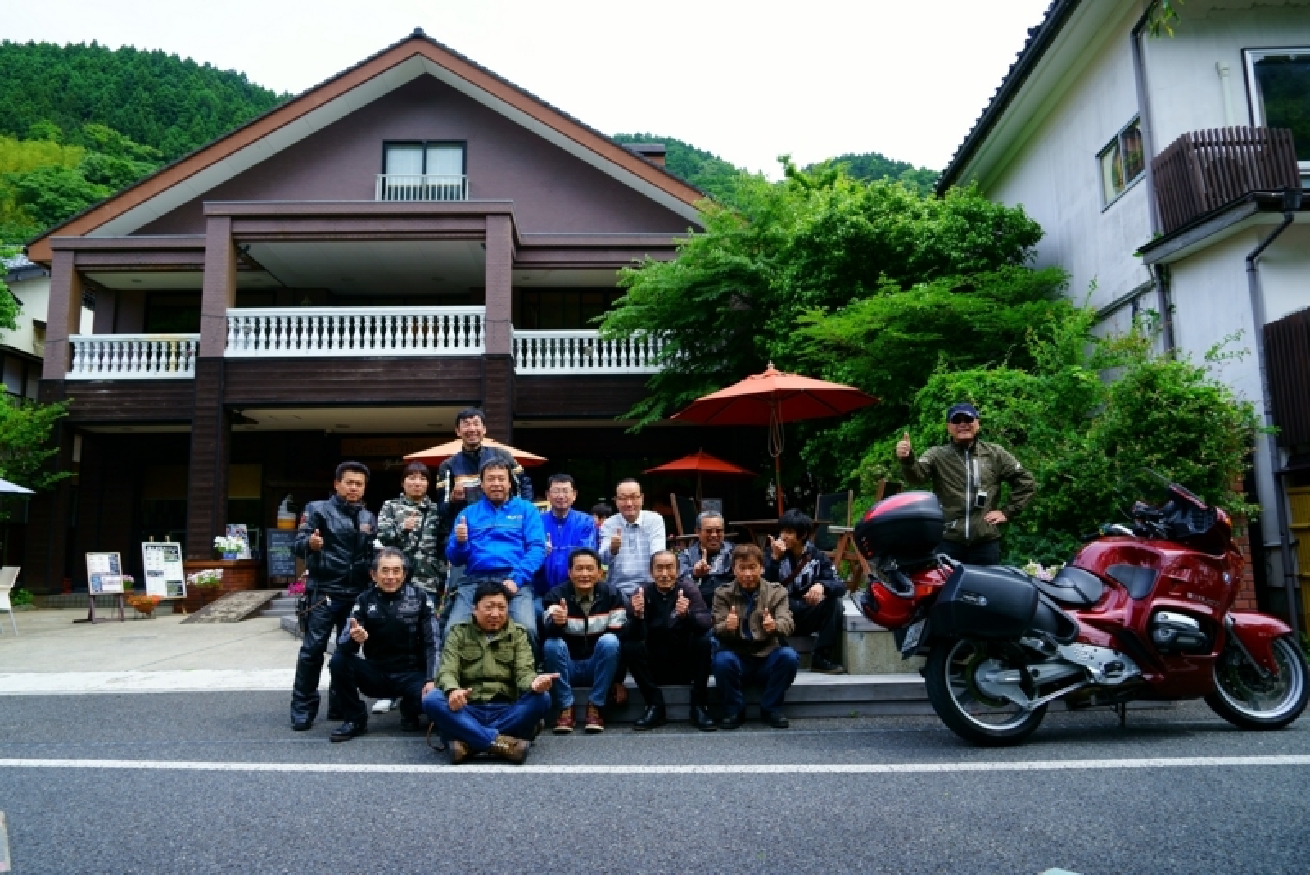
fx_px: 874
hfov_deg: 73.7
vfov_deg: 53.2
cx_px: 655
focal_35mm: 24
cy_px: 438
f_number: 6.7
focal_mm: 24
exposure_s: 1/90
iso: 100
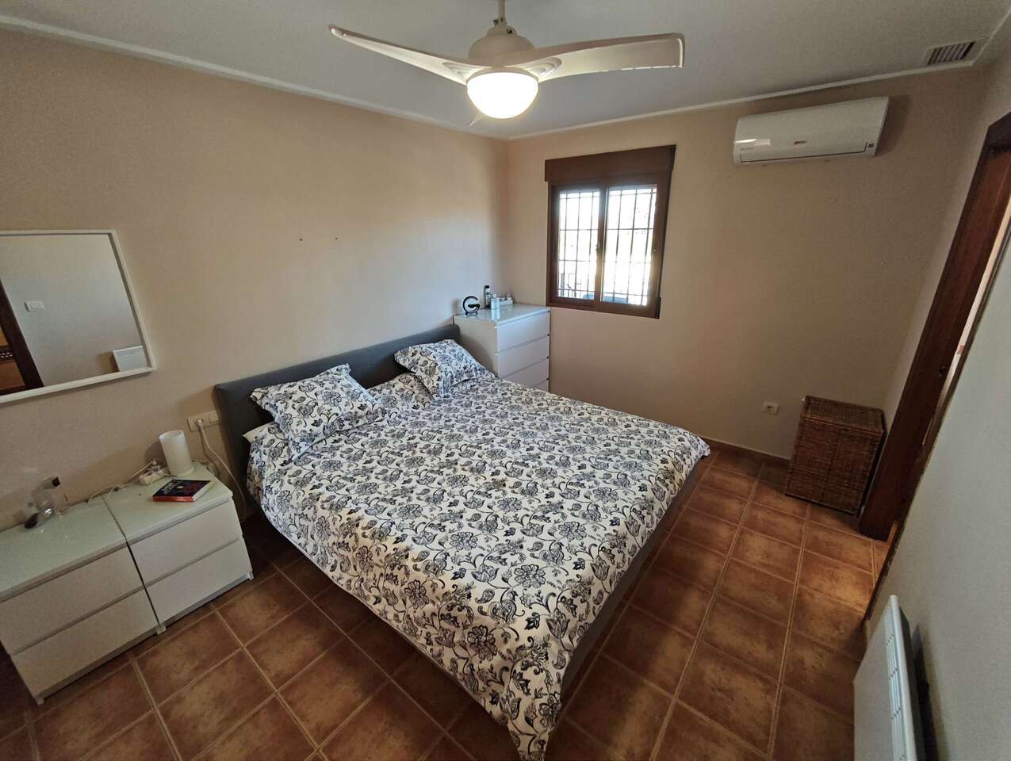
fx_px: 409
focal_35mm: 14
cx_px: 506
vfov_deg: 85.8
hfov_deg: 102.0
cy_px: 380
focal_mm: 2.16
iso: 160
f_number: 2.2
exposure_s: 1/50
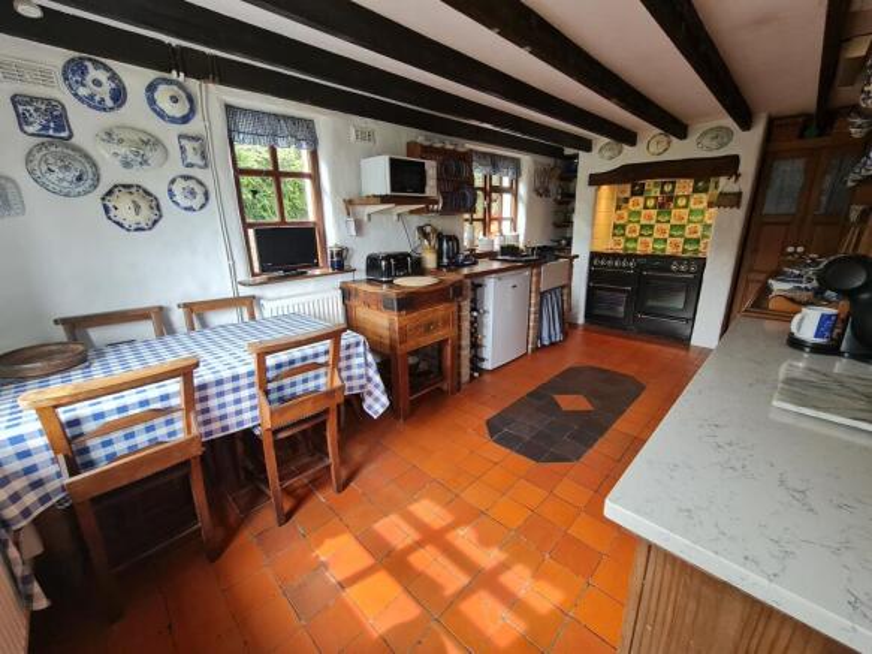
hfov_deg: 106.2
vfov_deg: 89.9
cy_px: 327
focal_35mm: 13
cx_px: 436
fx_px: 327
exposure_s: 1/50
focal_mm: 2.2
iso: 200
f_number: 2.2
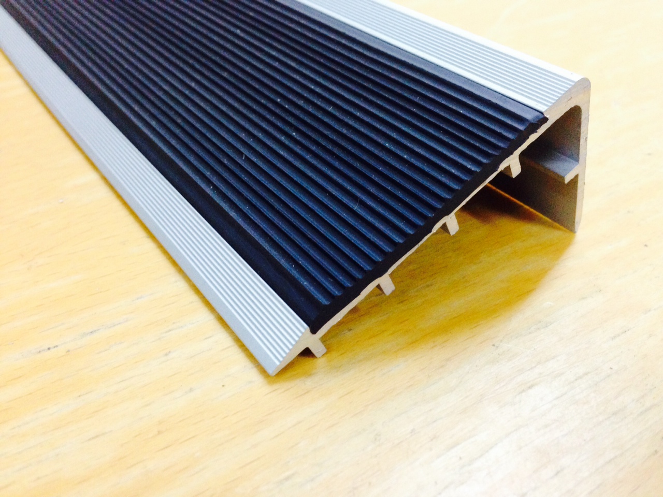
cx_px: 332
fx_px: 632
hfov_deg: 55.4
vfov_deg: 42.9
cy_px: 248
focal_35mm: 33
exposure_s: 1/17
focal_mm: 4.12
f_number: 2.4
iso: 400
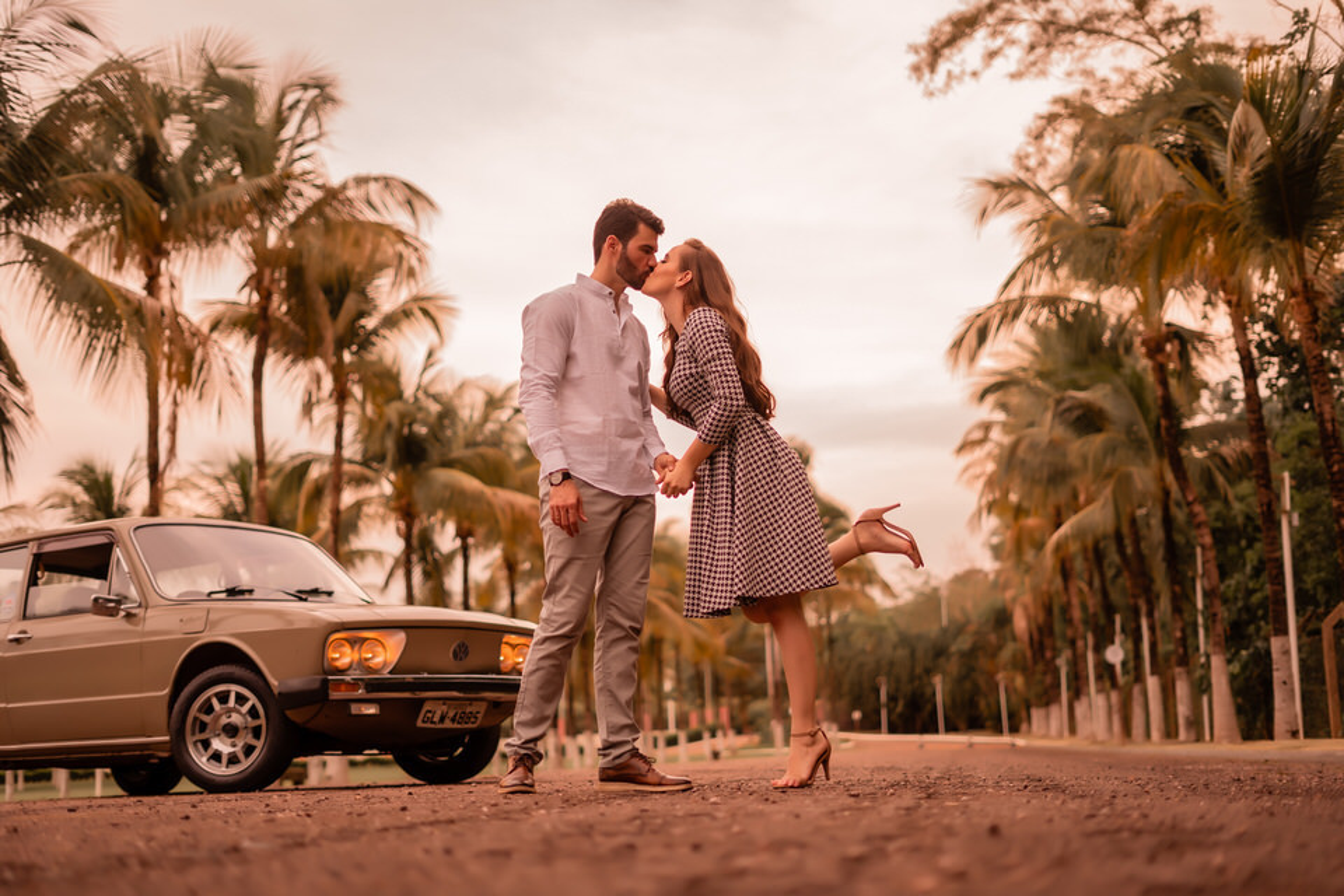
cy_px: 448
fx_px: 1867
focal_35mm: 50
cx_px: 672
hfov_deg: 39.6
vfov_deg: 27.0
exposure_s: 1/800
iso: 400
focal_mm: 50
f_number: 1.8
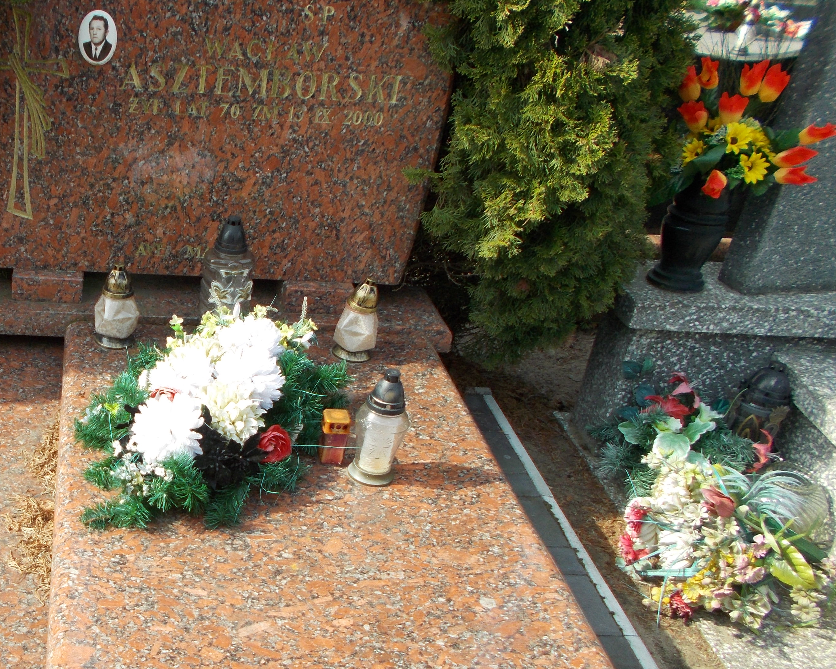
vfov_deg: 34.6
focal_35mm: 43
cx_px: 137
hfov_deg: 40.6
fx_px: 1064
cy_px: 435
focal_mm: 4.6
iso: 80
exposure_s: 1/320
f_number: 3.2
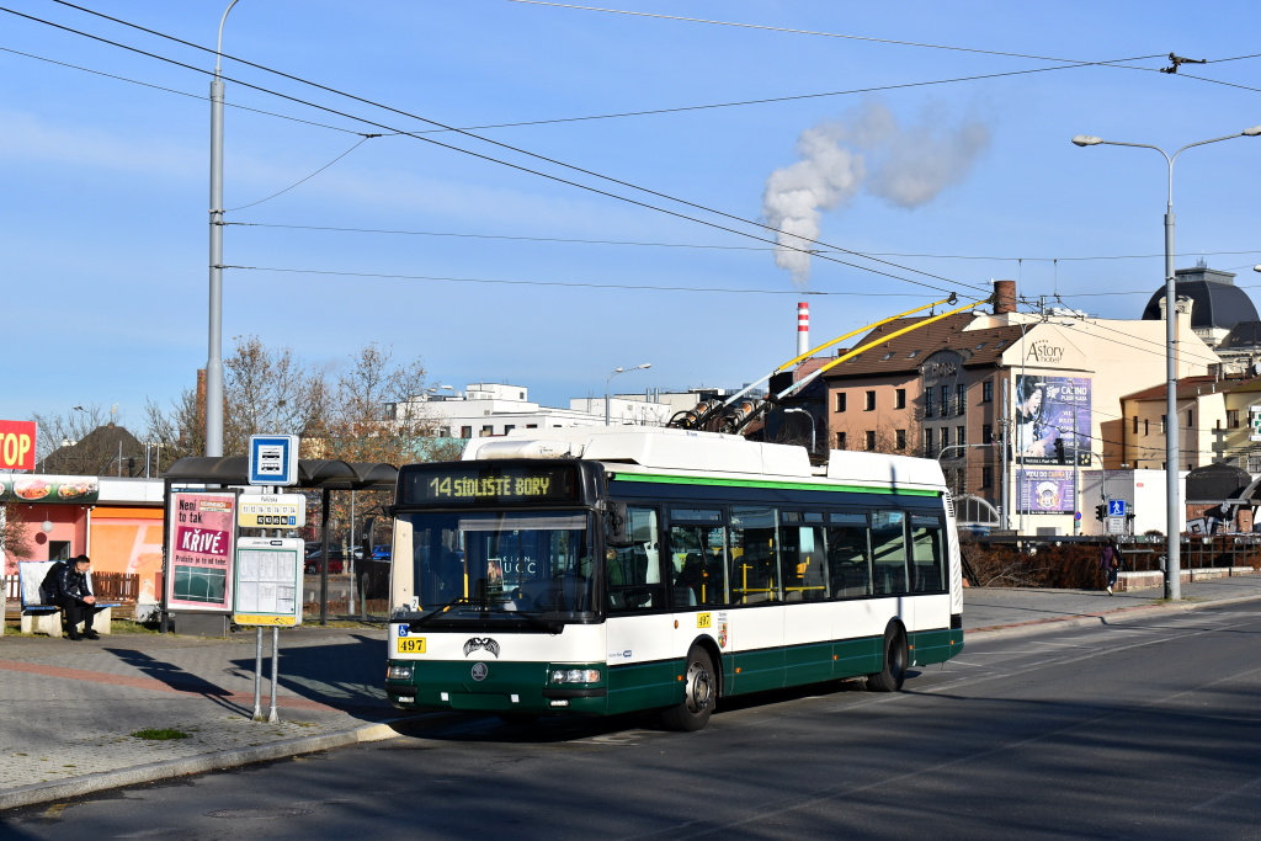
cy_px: 420
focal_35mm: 60
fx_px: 2102
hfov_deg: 33.4
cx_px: 630
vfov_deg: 22.6
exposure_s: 1/500
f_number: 11
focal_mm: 40
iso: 200
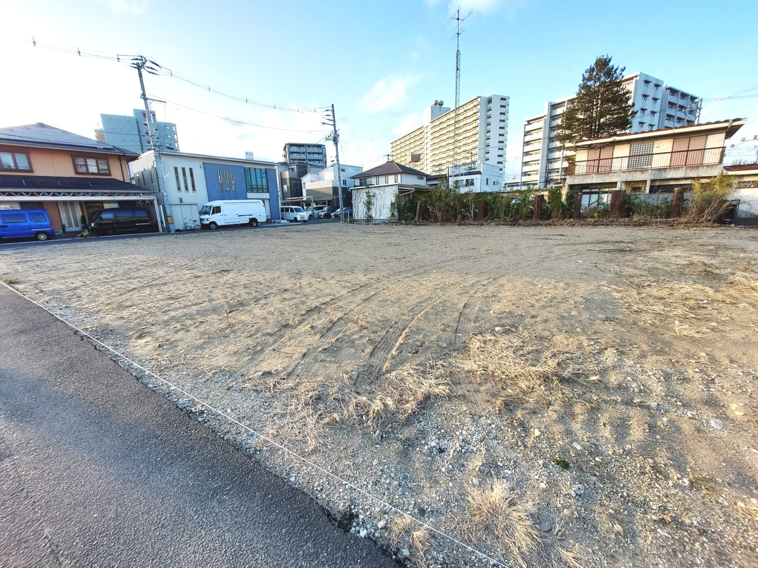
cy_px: 284
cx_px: 379
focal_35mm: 13
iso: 50
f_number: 2.2
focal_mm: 1.74
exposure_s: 1/274
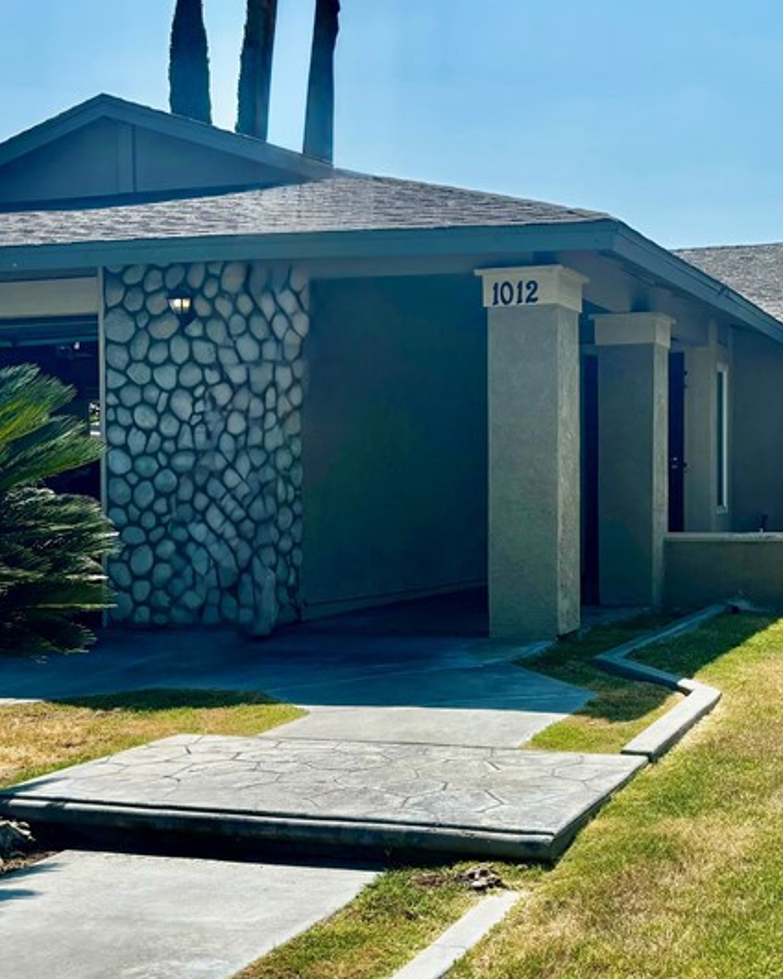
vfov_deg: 38.0
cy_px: 547
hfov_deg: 30.2
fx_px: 1419
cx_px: 606
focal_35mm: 49
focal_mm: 5.96
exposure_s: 1/4630
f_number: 1.6
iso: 50
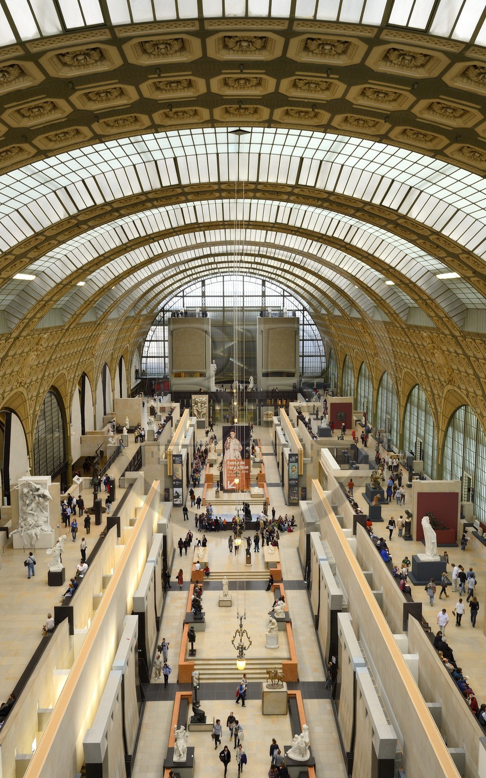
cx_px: 244
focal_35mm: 32
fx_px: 678
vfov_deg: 59.6
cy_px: 386
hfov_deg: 39.4
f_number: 6.3
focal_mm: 31
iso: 200
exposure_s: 1/25
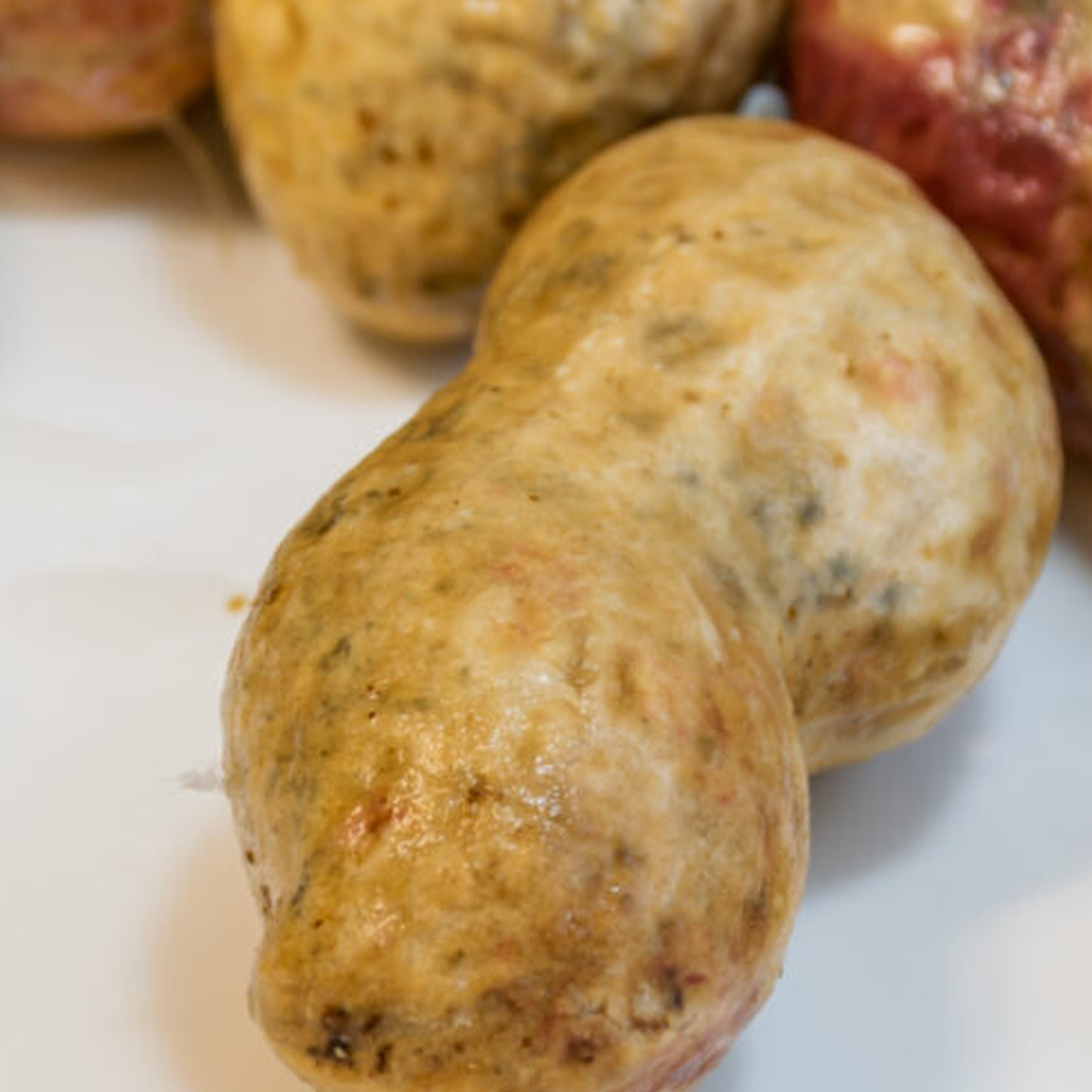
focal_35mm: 559
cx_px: 369
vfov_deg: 3.1
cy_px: 468
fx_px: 19943
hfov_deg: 3.1
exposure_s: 1.6
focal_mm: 105
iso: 100
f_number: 13
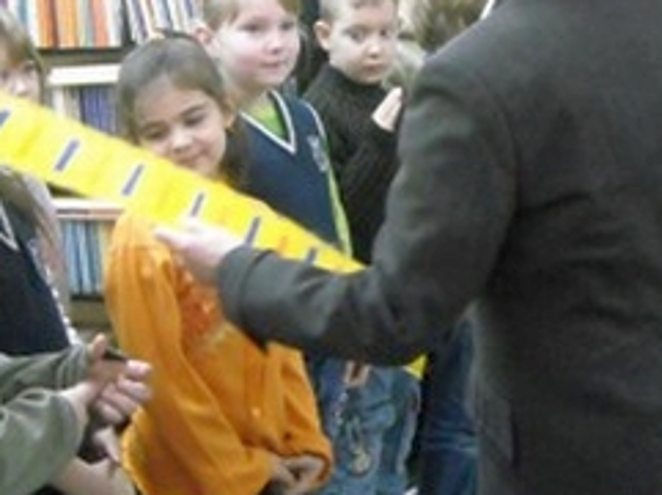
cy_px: 139
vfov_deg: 19.0
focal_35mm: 77
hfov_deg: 25.3
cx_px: 277
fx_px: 1470
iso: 800
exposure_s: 1/35
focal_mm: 5.7
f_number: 2.8
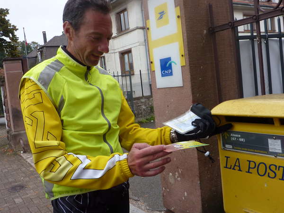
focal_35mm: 34
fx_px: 279
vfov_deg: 41.8
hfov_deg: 54.0
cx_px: 142
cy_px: 106
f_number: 4
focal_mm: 4.1
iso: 80
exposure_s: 1/125
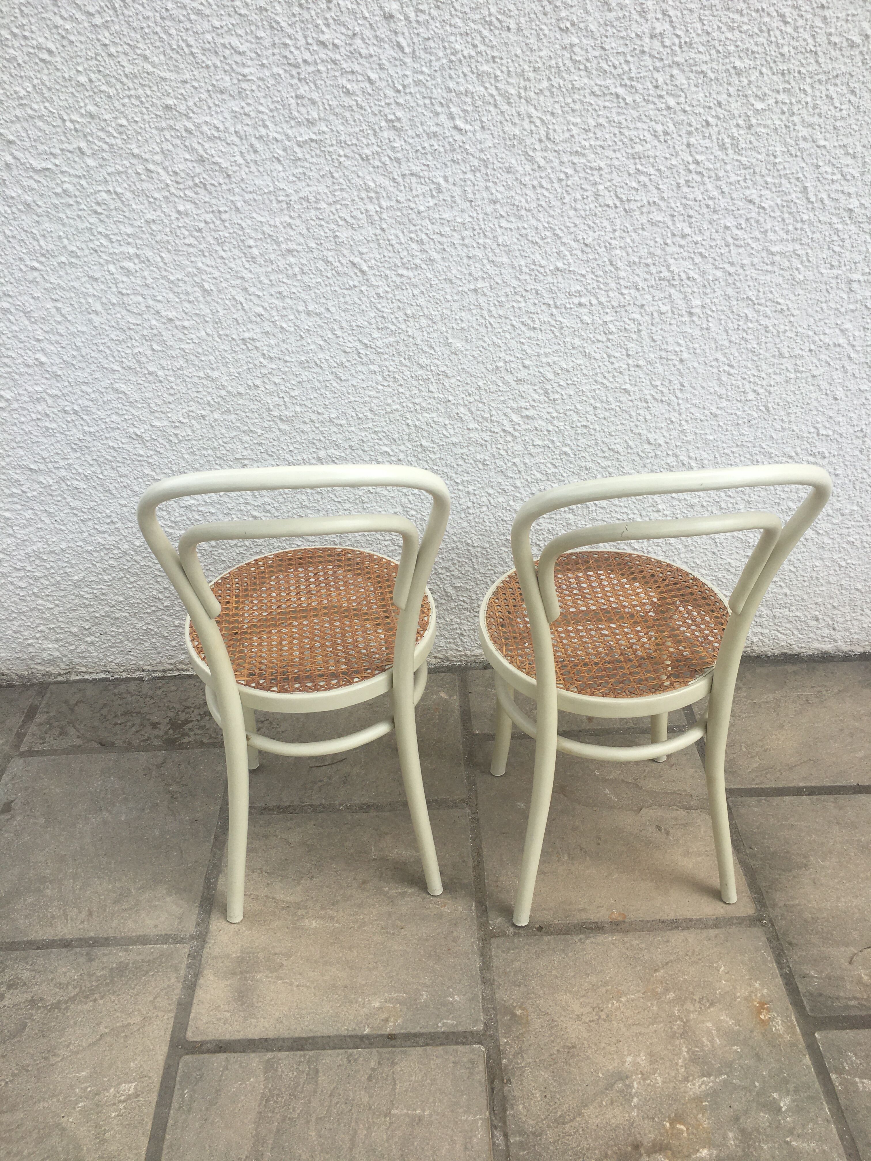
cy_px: 580
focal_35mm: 29
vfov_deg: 61.7
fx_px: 973
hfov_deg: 48.2
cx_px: 436
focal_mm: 4.15
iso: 25
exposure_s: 1/574
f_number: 2.2
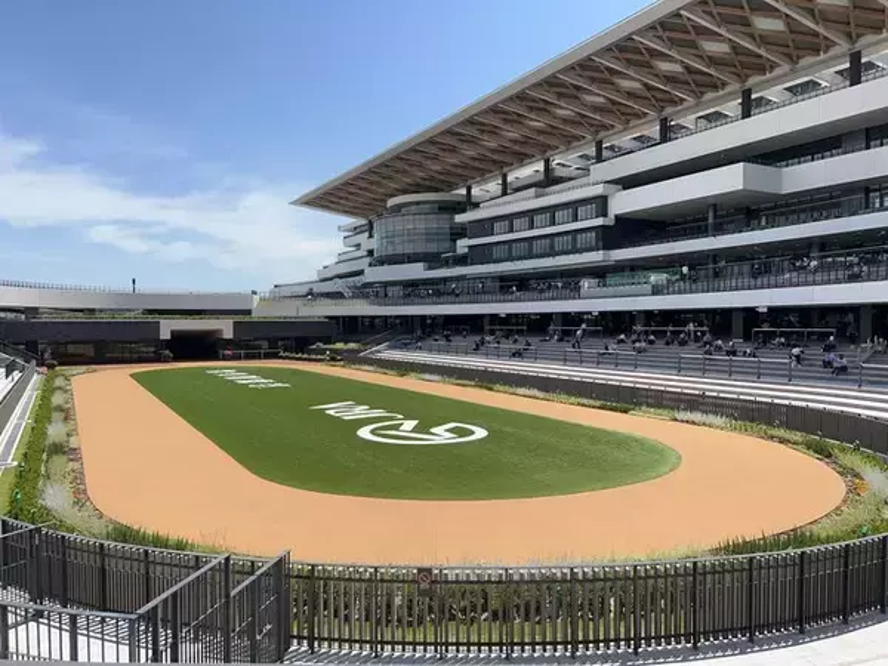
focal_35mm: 26
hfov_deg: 67.3
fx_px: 667
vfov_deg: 53.1
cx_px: 444
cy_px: 333
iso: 50
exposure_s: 1/3968
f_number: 1.5
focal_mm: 5.7
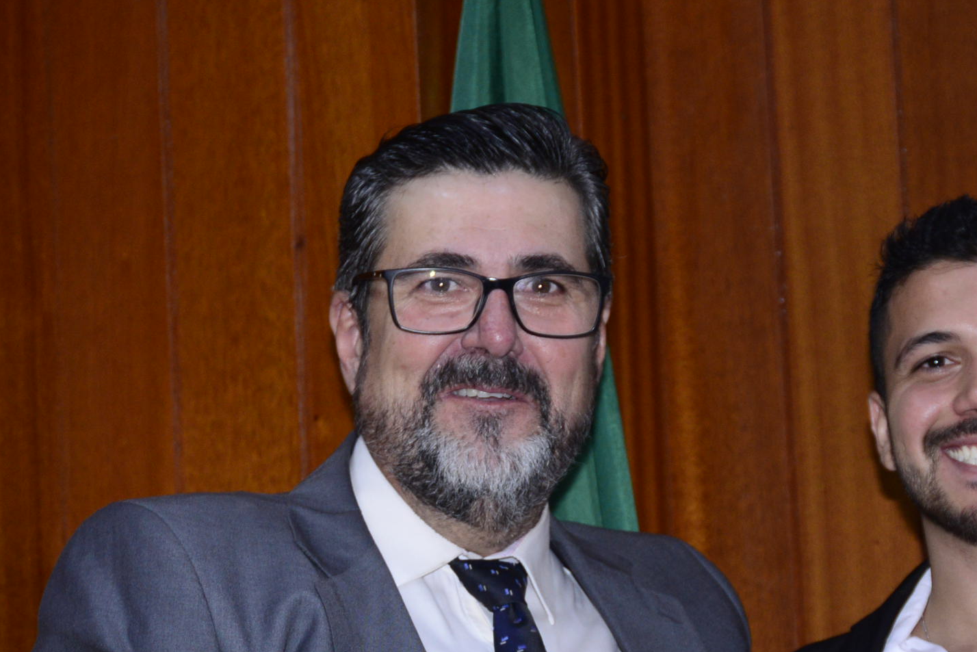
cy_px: 623
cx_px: 677
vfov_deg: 8.7
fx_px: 4289
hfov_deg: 13.0
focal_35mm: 158
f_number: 5.3
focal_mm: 75
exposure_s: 1/125
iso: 1600
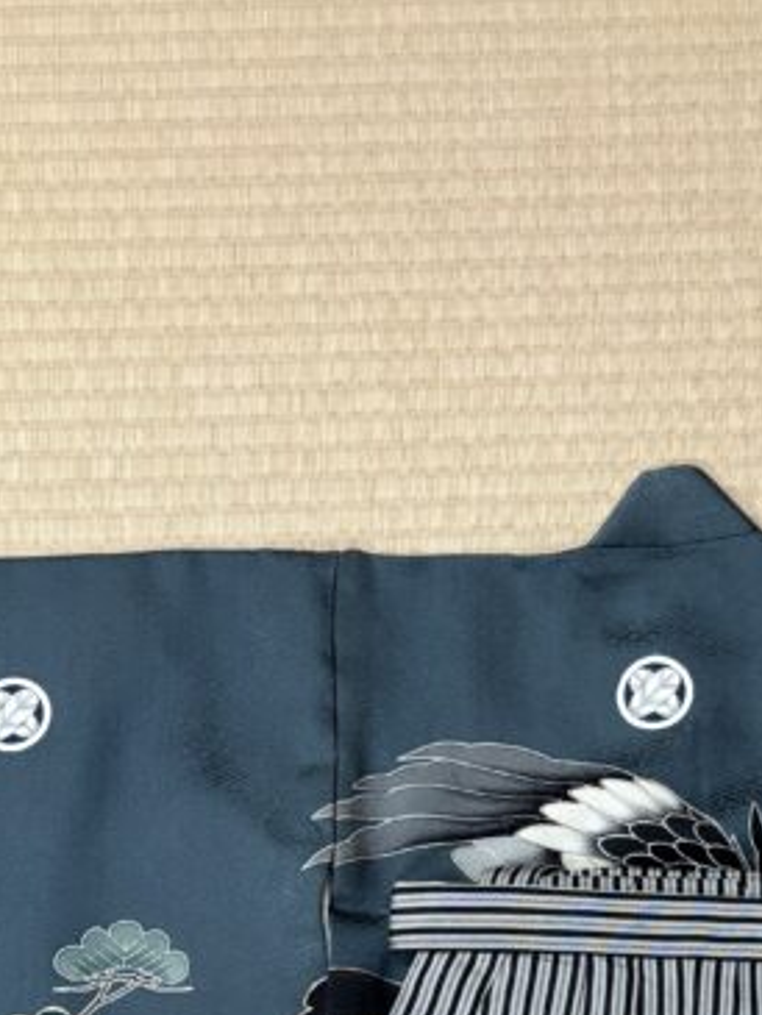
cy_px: 1235
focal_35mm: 73
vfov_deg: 24.1
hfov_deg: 19.8
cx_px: 695
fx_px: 2141
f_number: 1.6
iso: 160
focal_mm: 5.96
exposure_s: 1/60
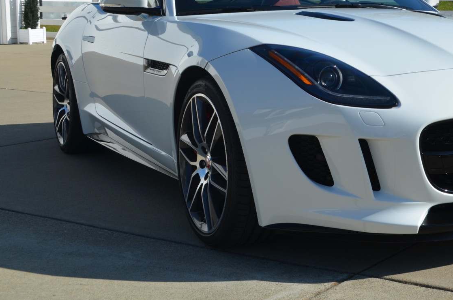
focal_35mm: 66
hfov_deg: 29.7
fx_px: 829
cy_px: 67
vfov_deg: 20.3
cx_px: 374
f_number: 8
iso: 100
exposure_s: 1/250
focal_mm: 24
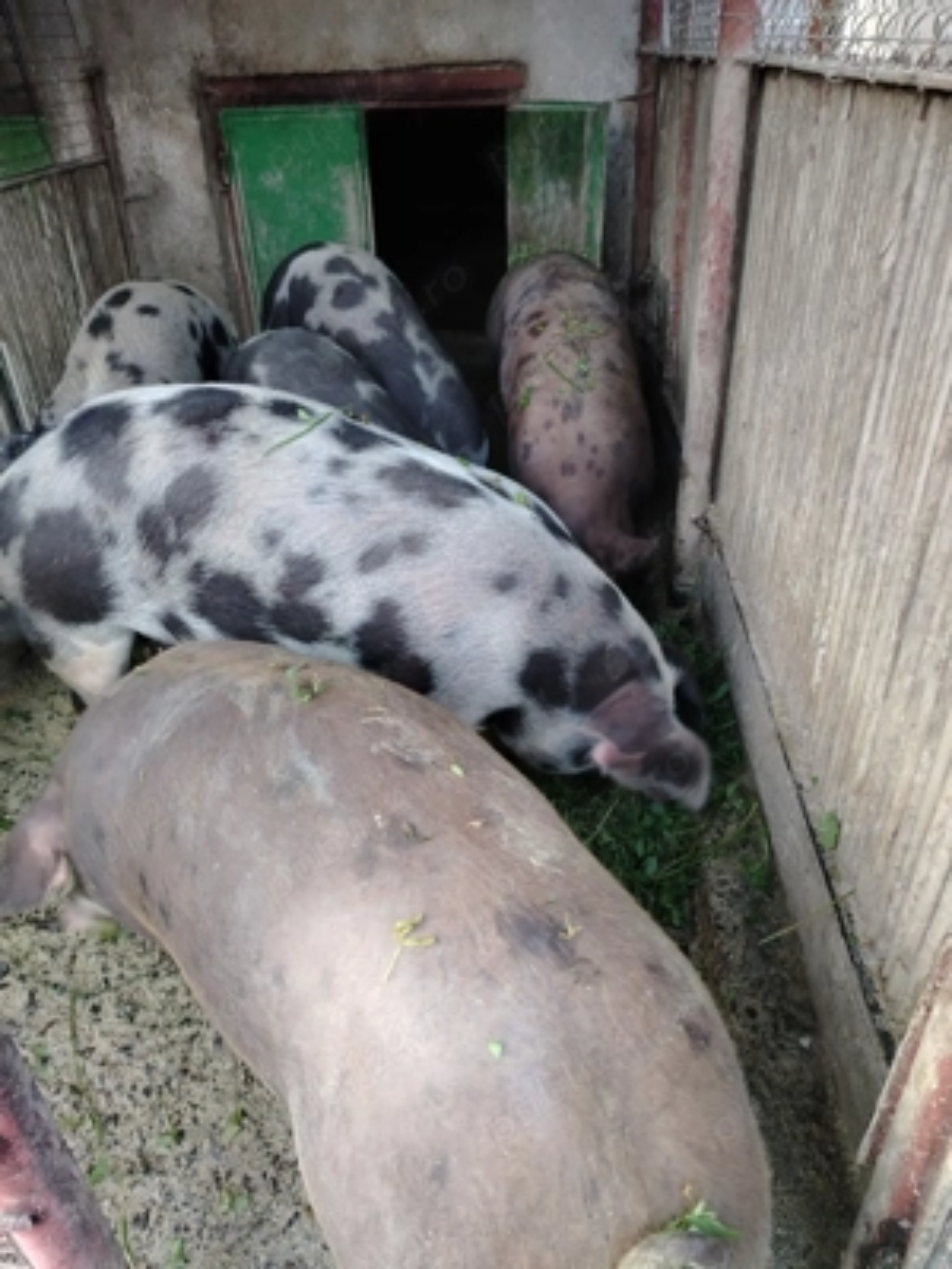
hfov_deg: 56.8
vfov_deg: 71.6
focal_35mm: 24
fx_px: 880
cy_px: 634
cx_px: 476
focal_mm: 5.25
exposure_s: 1/33.3
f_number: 1.75
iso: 781
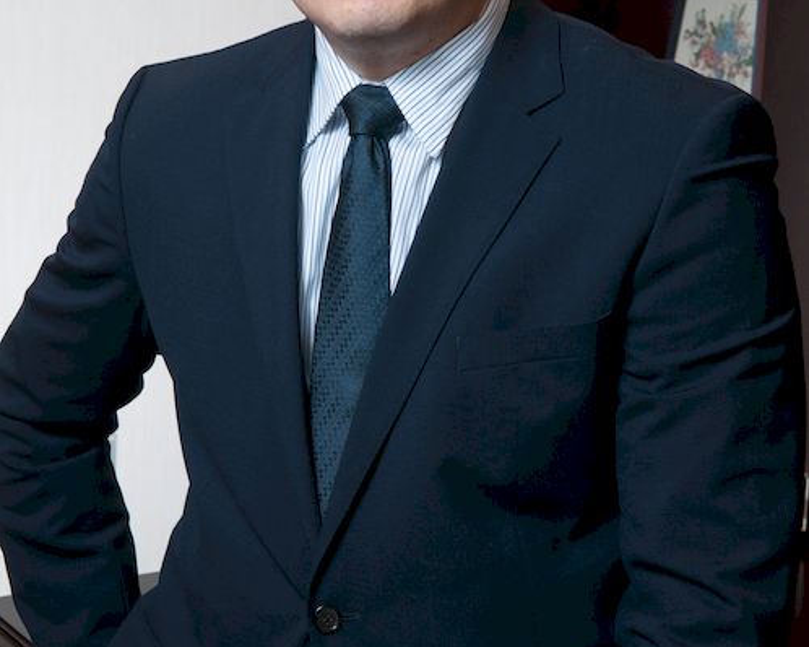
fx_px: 2034
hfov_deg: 22.5
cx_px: 404
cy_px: 154
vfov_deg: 17.9
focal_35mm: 85
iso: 200
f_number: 7.1
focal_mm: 40
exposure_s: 1/100
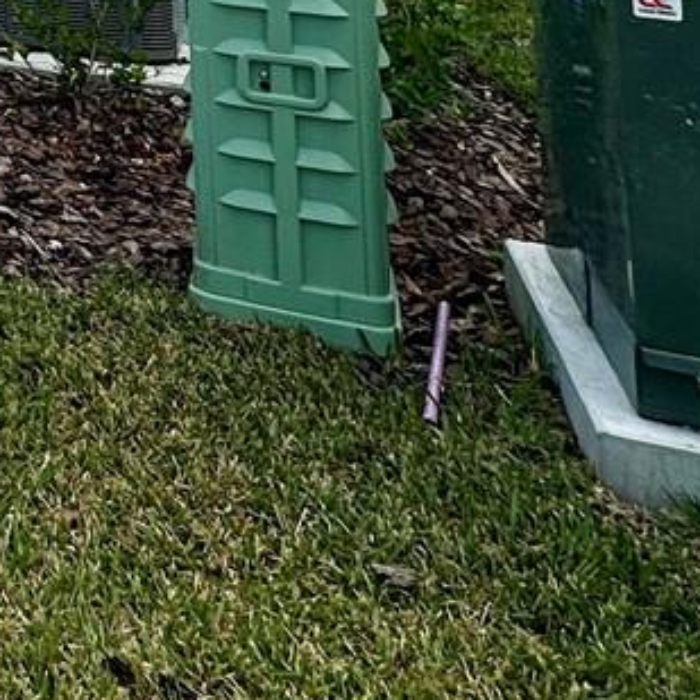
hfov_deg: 18.8
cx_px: -648
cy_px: -446
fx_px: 1464
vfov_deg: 21.1
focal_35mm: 64
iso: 40
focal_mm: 2.22
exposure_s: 1/1092
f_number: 2.2
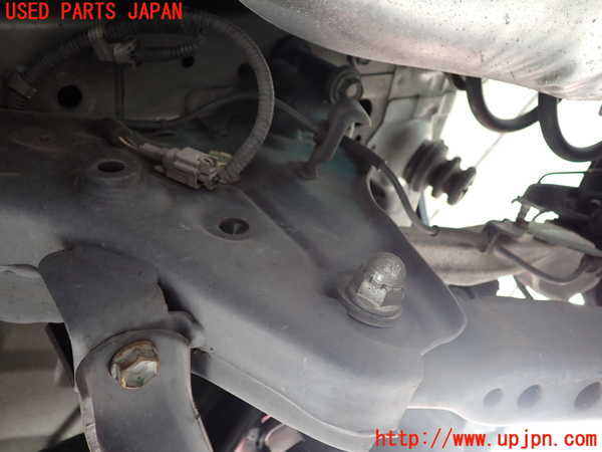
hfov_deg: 60.0
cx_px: 301
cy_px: 226
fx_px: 522
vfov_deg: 46.8
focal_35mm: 30
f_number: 2.3
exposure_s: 1/60
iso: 200
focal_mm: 5.4
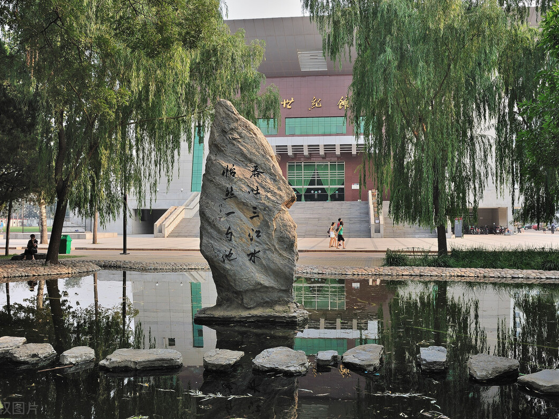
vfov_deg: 41.8
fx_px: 549
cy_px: 207
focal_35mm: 34
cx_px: 300
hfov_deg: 53.9
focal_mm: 31
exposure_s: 1/80
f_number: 11
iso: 200
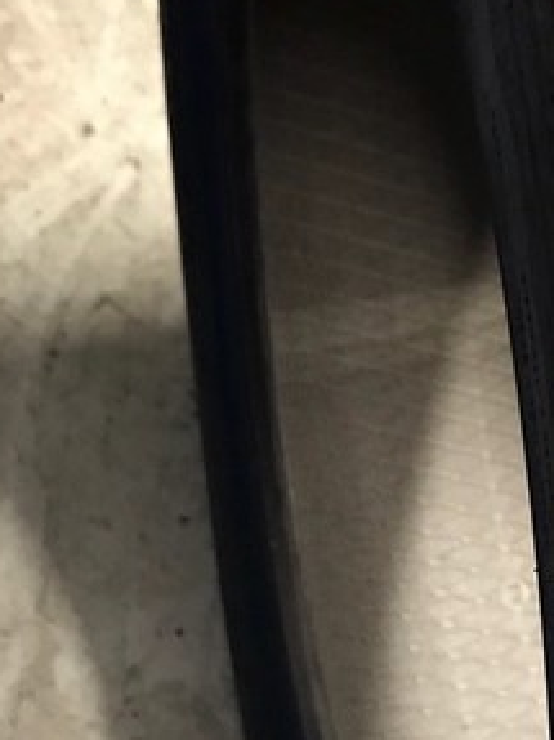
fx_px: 1666
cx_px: 544
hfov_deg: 18.4
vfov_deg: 25.0
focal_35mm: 78
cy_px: 420
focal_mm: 3.99
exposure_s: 1/6
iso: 80
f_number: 1.8
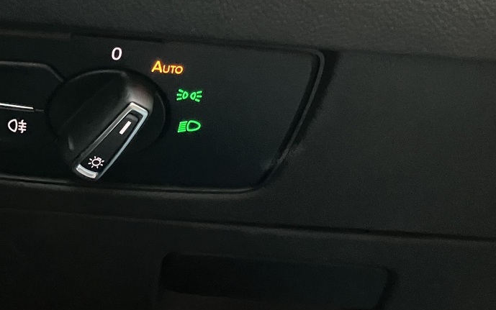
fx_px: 838
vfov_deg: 20.9
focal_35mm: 62
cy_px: 122
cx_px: 115
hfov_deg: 32.3
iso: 640
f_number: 1.8
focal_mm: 3.99
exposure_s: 1/23
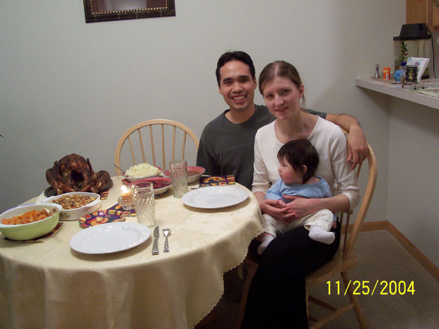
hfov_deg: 50.1
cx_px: 220
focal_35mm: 37
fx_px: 469
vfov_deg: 38.7
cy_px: 164
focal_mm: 5.6
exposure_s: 1/10
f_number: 2.8
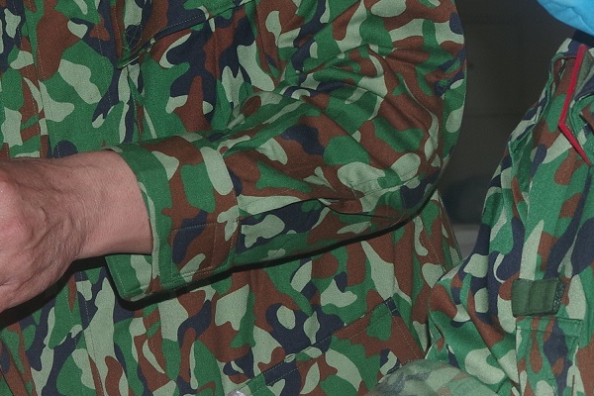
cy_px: 146
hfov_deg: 11.1
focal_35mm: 184
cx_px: 108
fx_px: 3036
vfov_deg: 7.5
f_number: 6.3
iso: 200
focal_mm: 31
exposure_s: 1/90
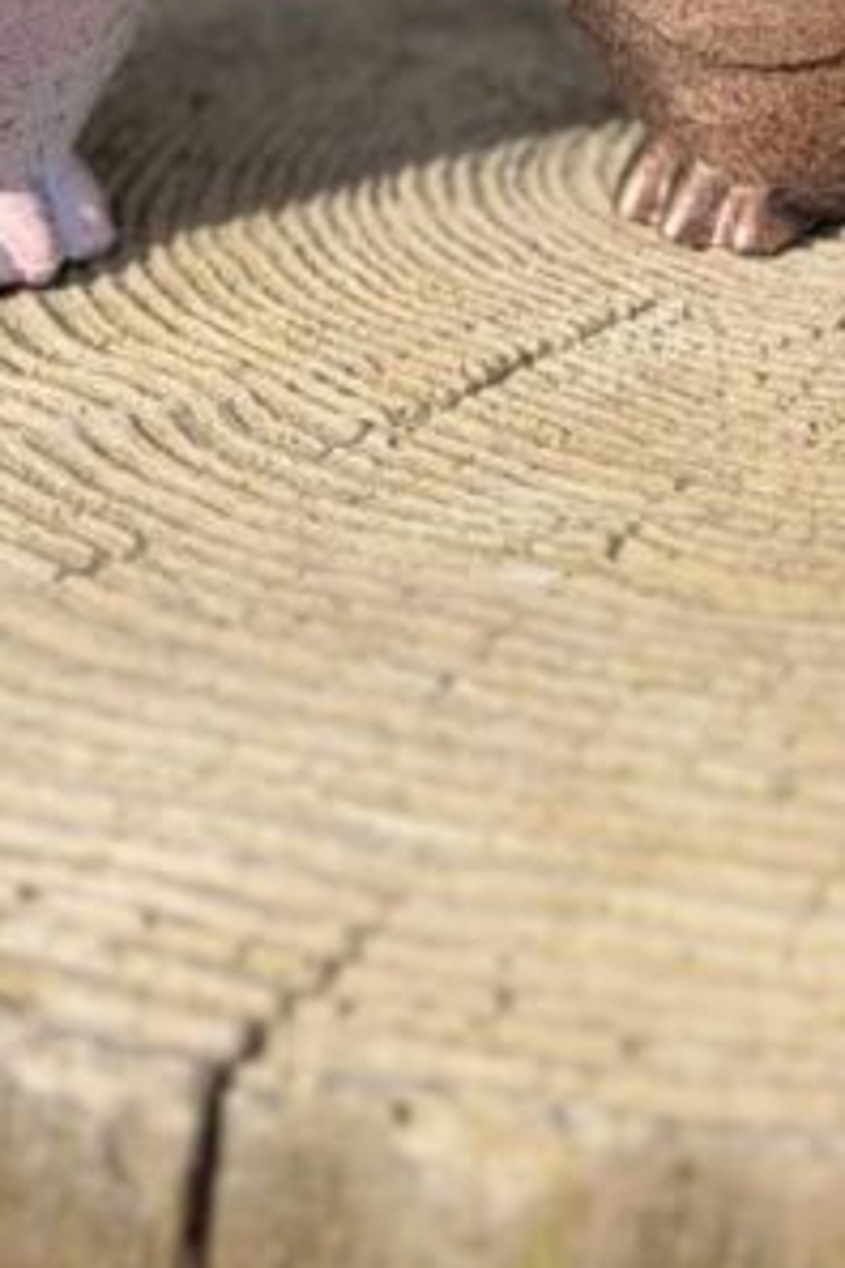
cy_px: -871
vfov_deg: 11.3
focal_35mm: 172
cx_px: 811
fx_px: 6055
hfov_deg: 8.0
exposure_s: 1/1642
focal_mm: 6.76
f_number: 1.78
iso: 64
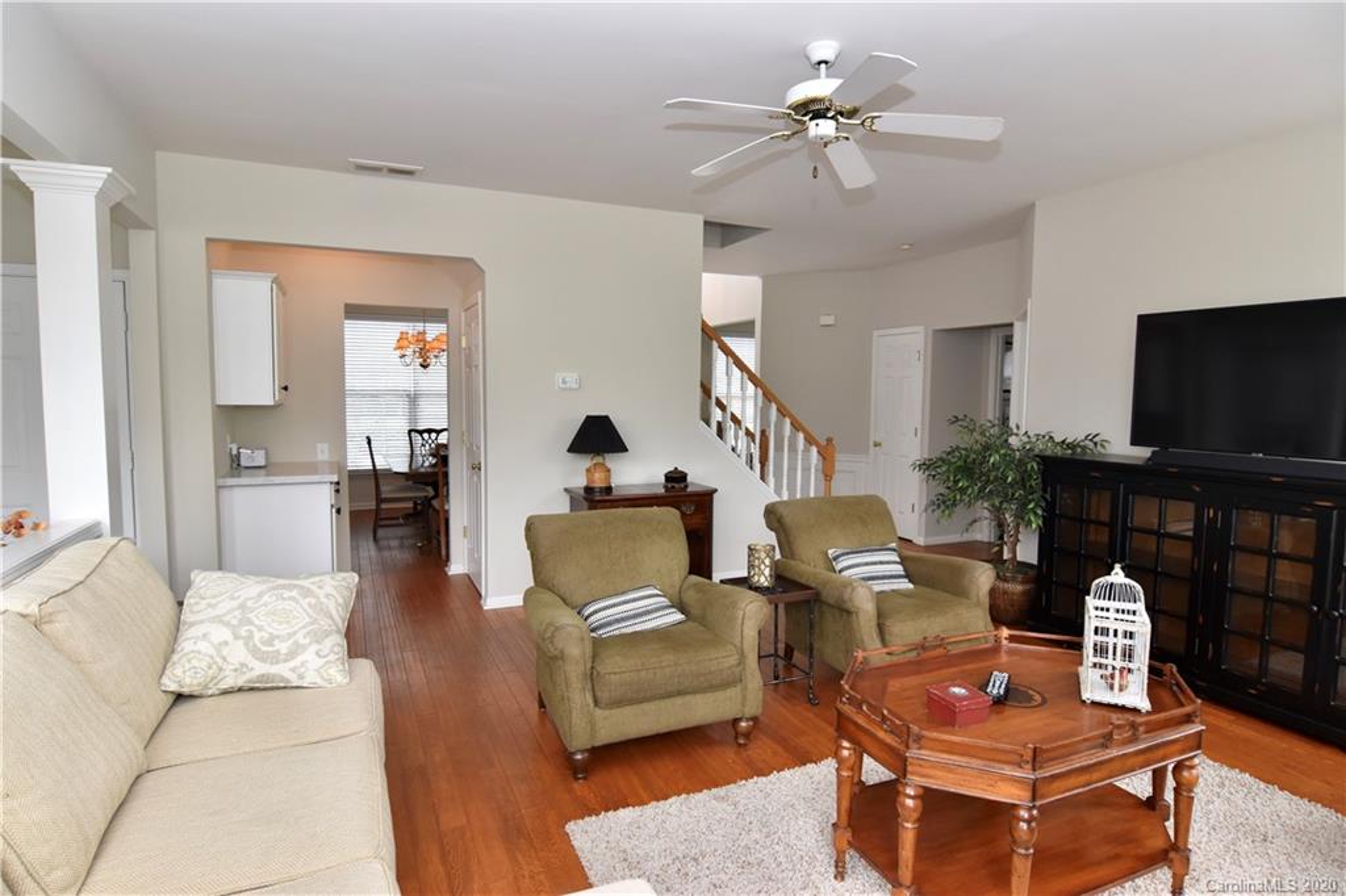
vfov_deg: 67.3
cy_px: 448
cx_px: 673
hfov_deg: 90.0
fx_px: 673
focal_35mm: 18
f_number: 7.1
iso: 800
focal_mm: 12
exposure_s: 1/60
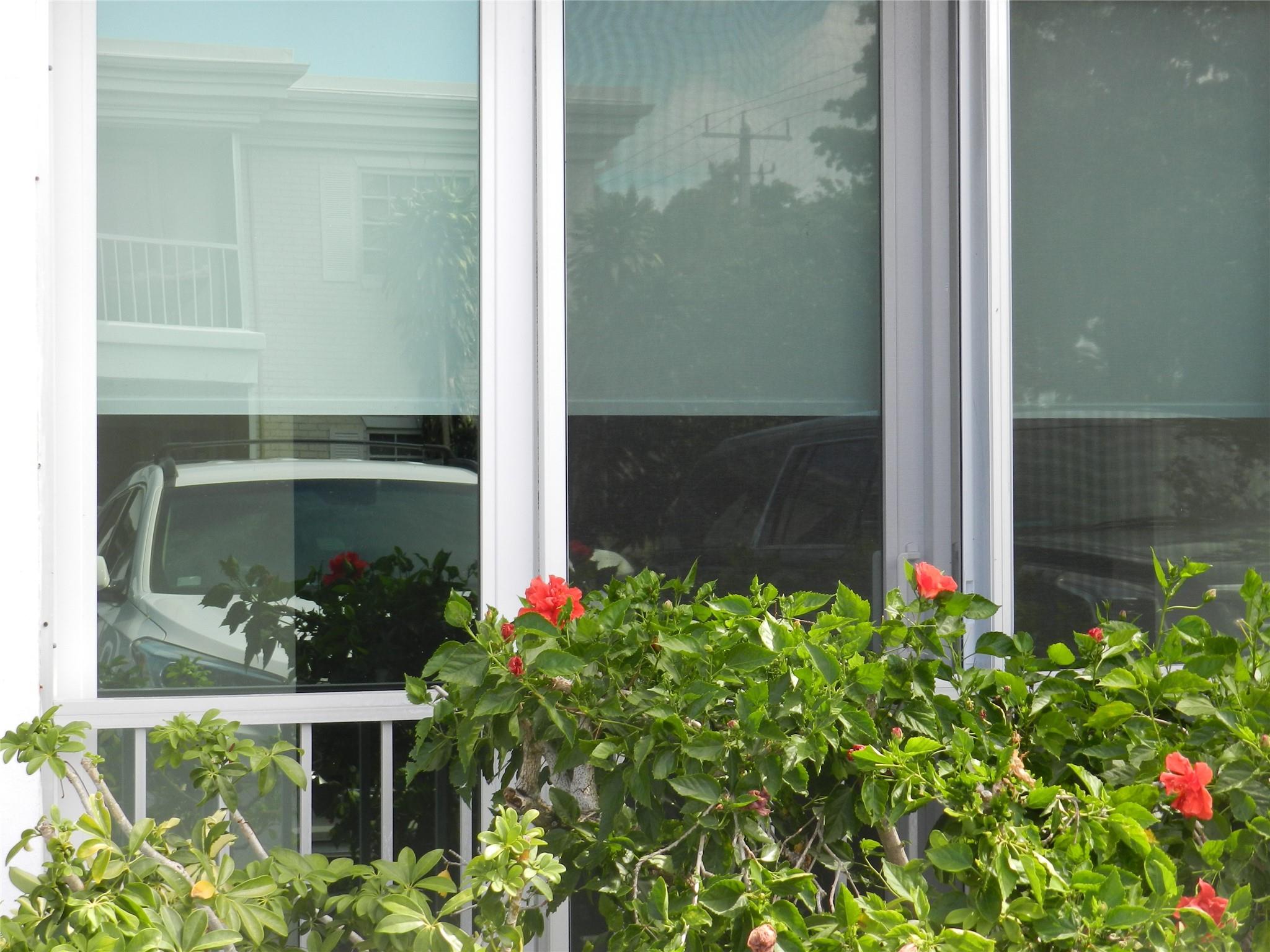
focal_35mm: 68
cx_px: 635
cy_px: 476
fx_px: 2495
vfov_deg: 21.6
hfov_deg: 28.6
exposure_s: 1/160
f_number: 4.7
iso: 160
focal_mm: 12.1
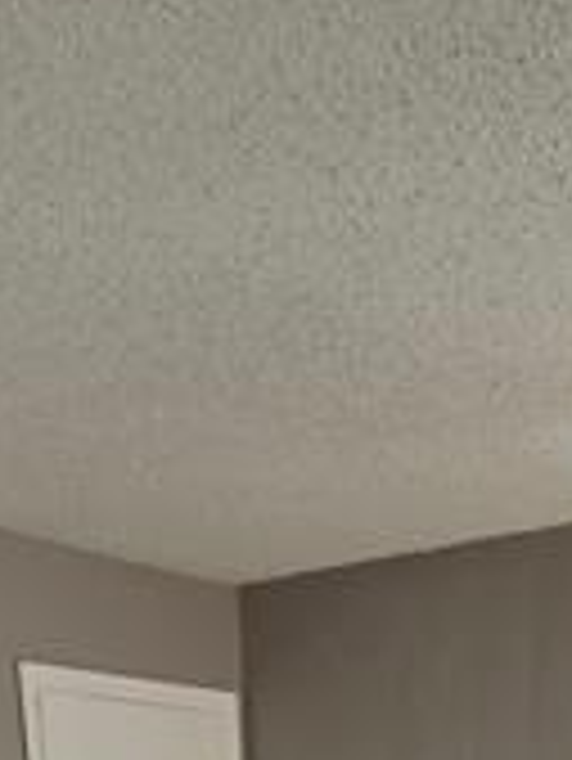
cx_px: 342
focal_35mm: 59
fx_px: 1298
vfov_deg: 21.1
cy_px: 1390
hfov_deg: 24.8
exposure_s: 1/60
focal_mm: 2.2
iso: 400
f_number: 1.9
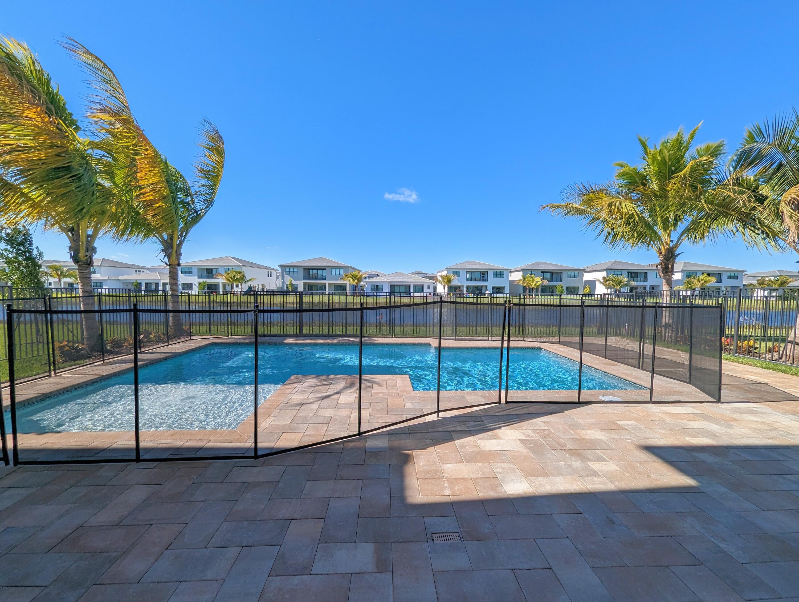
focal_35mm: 13
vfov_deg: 90.0
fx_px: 300
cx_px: 400
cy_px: 301
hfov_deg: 106.1
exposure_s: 1/1309
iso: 50
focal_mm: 1.95
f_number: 2.2
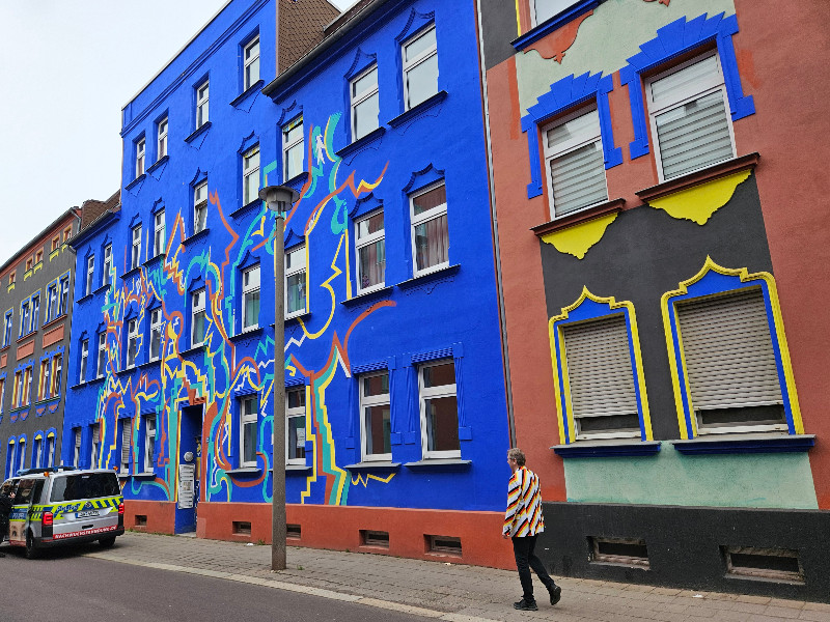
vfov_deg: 58.9
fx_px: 551
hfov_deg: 73.9
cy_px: 311
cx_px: 415
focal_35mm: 23
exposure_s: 1/407
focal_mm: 5.4
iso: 40
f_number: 1.8
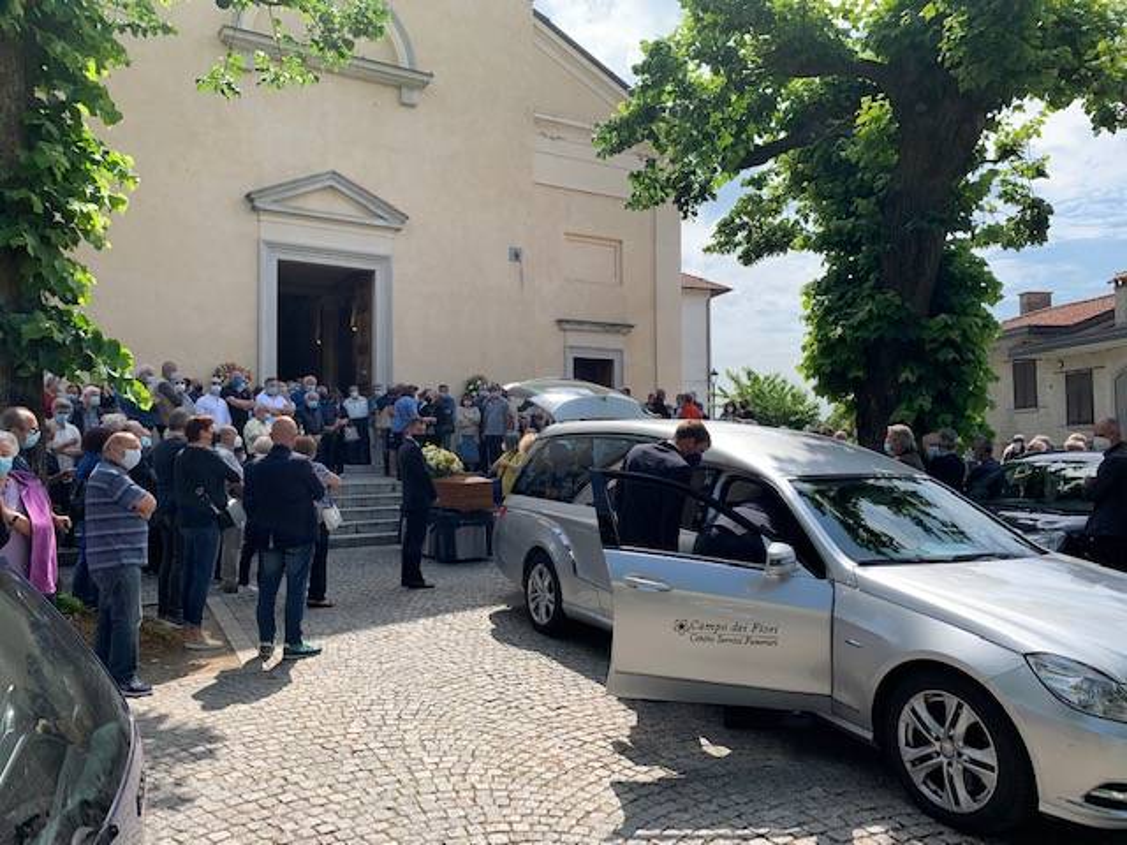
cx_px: 564
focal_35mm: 26
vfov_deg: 53.1
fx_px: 846
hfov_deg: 67.3
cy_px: 422
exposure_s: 1/1536
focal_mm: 4.25
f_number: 1.8
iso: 25
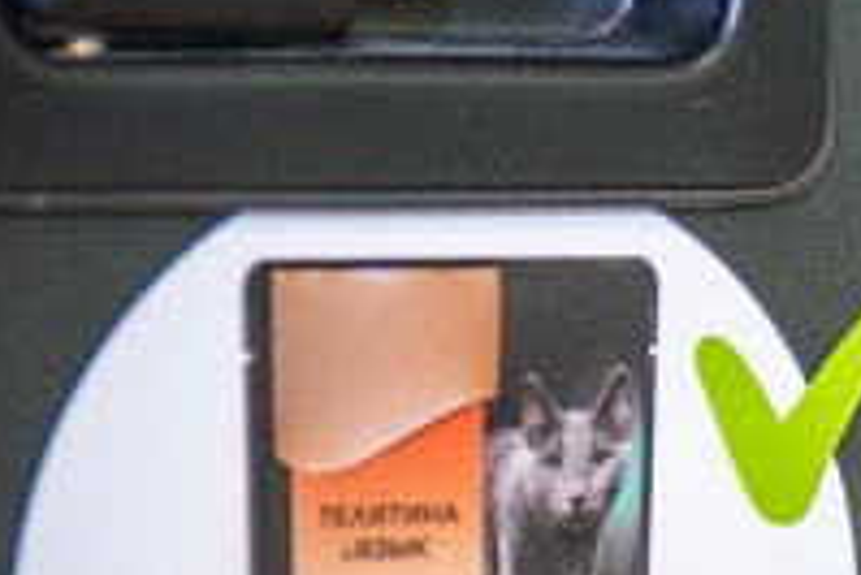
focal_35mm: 294
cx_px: 1330
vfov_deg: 4.7
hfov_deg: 6.9
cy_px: 638
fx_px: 7036
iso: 400
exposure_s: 1/160
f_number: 2.8
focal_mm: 58
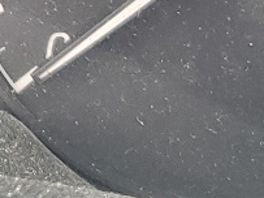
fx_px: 1563
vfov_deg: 6.9
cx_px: -281
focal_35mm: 205
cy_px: -268
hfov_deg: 9.0
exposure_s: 1/60.2
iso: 56
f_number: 1.5
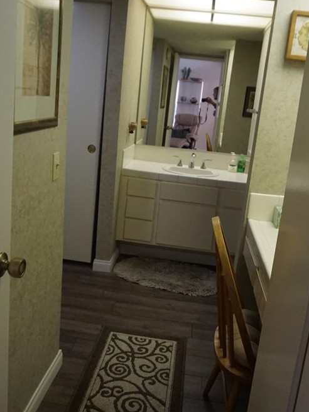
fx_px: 428
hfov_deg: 39.7
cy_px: 199
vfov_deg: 51.3
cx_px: 160
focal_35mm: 36
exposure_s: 1/160
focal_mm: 16
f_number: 3.5
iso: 2500
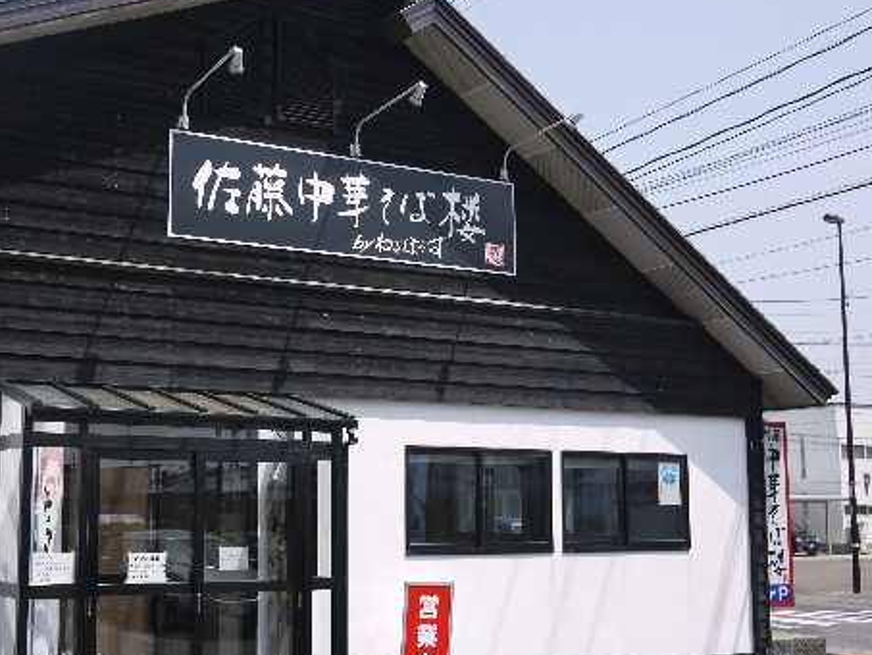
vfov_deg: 27.5
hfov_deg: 36.0
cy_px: 347
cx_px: 325
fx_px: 1335
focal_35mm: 53
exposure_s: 1/800
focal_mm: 20
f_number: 4.5
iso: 125
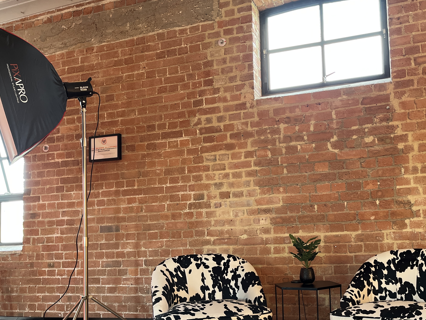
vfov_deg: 41.4
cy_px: 206
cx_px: 261
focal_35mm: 34
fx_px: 418
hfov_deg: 53.5
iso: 250
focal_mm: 5.1
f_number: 1.6
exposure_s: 1/50
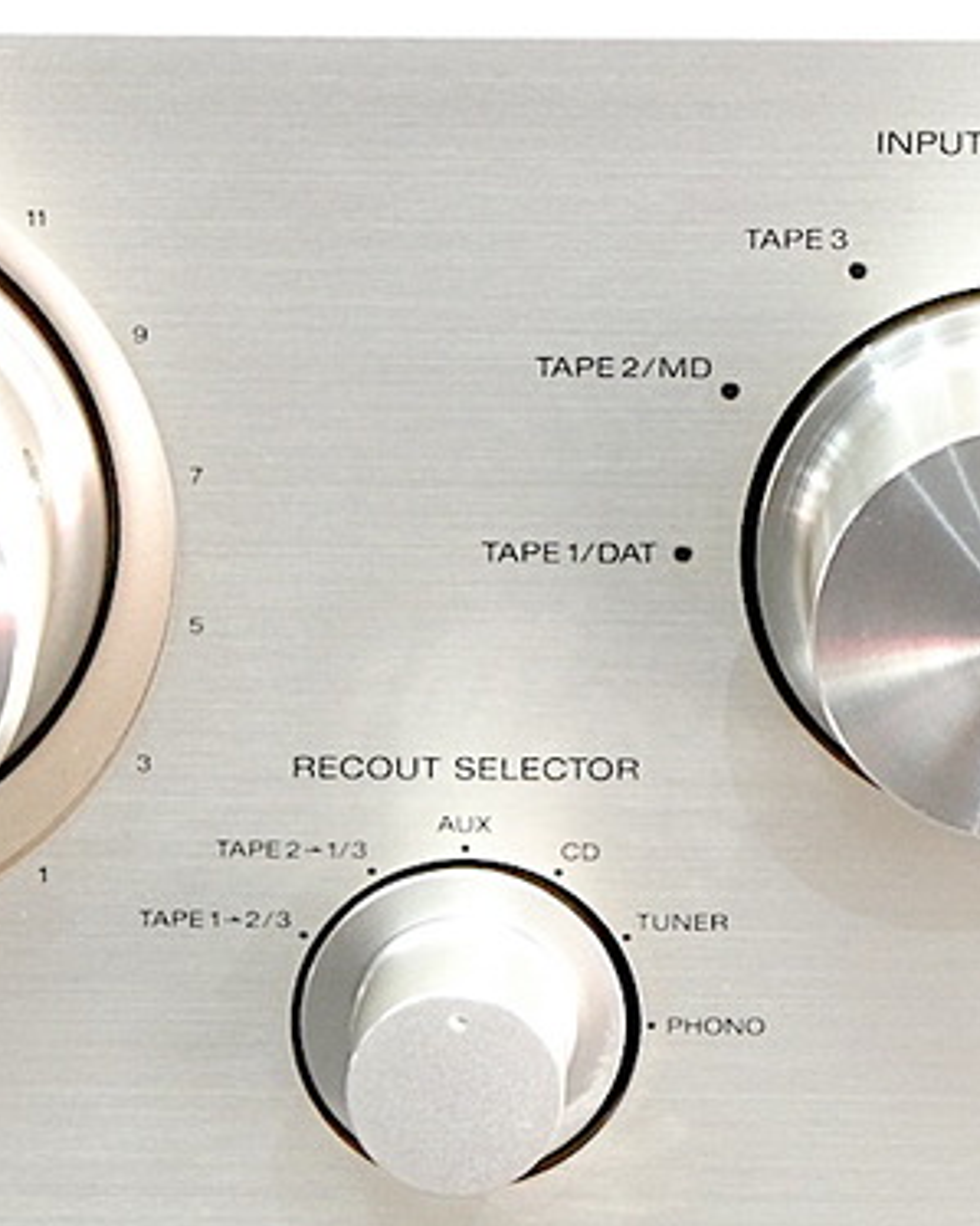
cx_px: 420
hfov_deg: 3.9
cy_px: 761
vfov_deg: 4.8
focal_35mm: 401
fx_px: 14544
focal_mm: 28.7
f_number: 6.3
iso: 400
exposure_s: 1/10
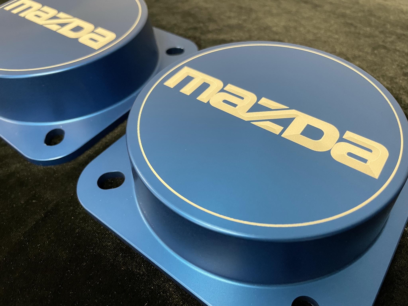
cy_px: 153
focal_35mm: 26
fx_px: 306
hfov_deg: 67.3
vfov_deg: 53.1
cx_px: 204
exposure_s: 1/50
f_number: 1.6
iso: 500
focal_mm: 4.2
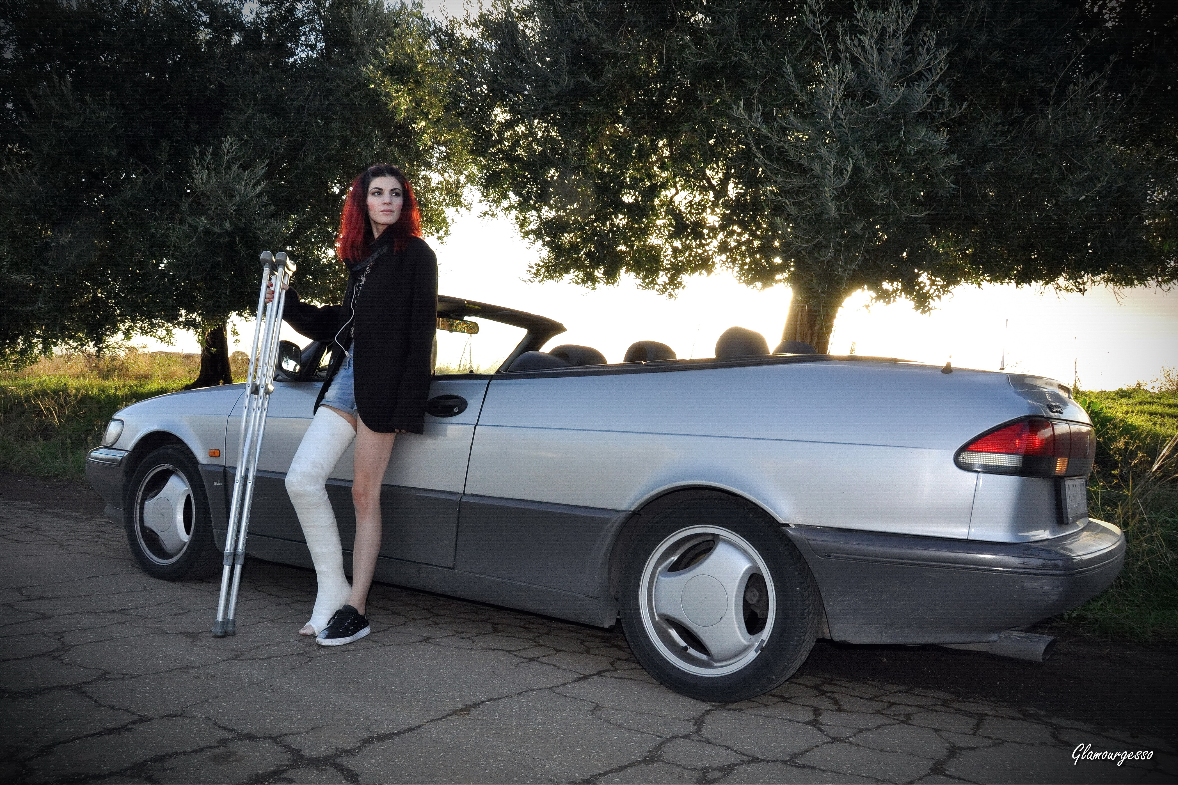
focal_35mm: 30
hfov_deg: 61.9
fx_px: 982
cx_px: 589
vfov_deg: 43.6
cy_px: 392
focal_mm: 20
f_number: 13
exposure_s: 1/200
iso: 800
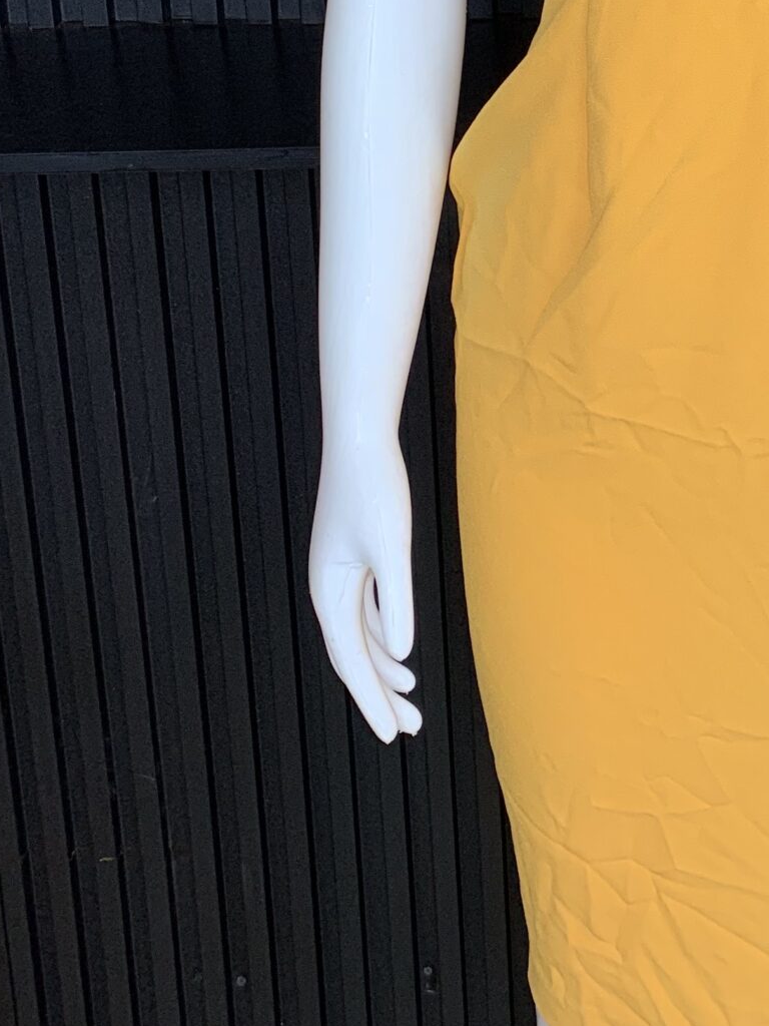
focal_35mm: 65
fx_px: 1925
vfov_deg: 28.3
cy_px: 44
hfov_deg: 21.7
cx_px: 793
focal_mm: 4.25
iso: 80
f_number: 1.8
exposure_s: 1/92
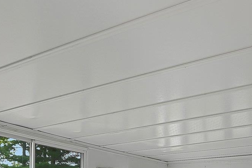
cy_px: 201
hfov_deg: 44.0
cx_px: 189
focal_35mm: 43
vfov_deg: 27.5
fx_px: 301
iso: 500
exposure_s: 1/125
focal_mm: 14
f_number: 4.5
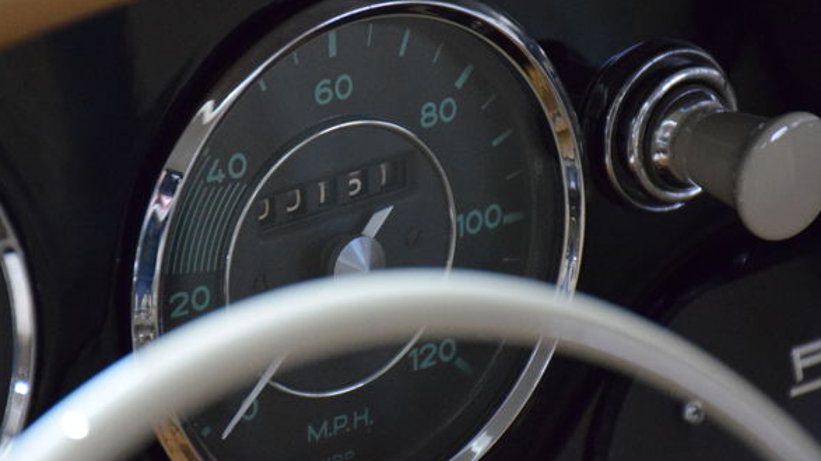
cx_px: 319
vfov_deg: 4.2
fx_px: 6269
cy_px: 169
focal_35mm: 288
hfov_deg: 7.5
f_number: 5.6
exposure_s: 1/160
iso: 6400
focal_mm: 140
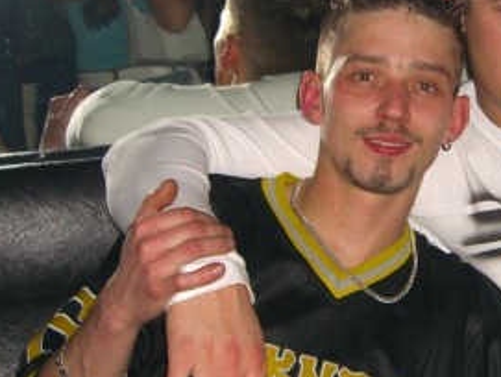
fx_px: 1217
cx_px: 431
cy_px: 159
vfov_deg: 17.6
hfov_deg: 22.8
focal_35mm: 84
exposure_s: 1/60
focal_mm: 7.9
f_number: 2.8
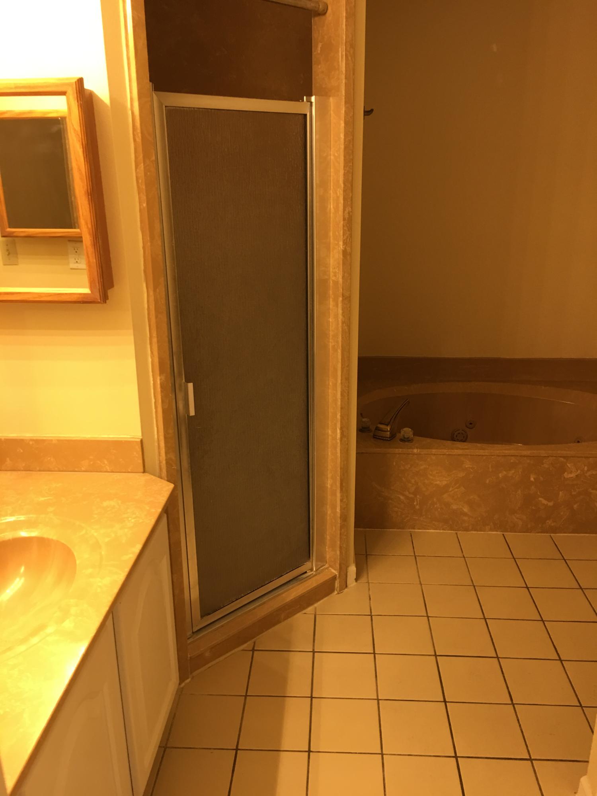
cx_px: 298
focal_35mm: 29
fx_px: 667
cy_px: 398
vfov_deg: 61.7
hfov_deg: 48.2
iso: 40
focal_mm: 4.15
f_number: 2.2
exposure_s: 1/15
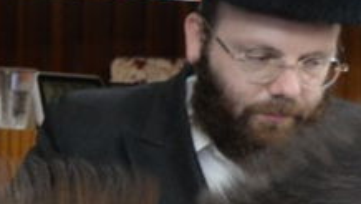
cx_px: -185
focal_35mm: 235
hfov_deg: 8.9
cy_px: 488
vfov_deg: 5.0
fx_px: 2251
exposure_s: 1/60
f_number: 5.6
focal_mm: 35
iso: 1600
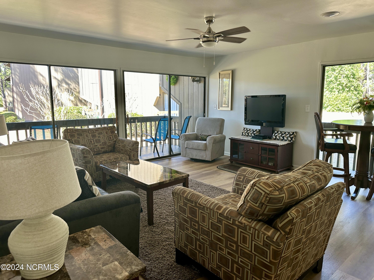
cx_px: 187
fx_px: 259
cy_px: 140
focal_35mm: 24
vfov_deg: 56.8
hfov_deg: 71.6
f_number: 1.78
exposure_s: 1/121
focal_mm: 6.86
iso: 125
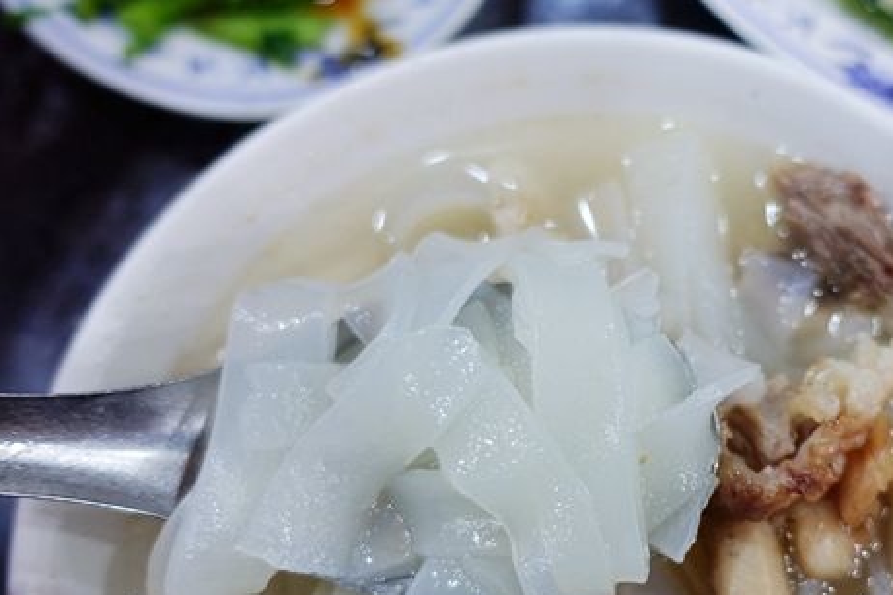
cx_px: 630
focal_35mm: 34
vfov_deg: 38.2
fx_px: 843
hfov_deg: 54.1
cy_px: 417
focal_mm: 8.8
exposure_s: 1/30
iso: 200
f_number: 1.8
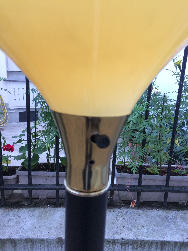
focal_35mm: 29
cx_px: 94
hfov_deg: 48.2
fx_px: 210
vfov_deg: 61.7
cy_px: 126
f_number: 2.2
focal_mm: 4.15
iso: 64
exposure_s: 1/100
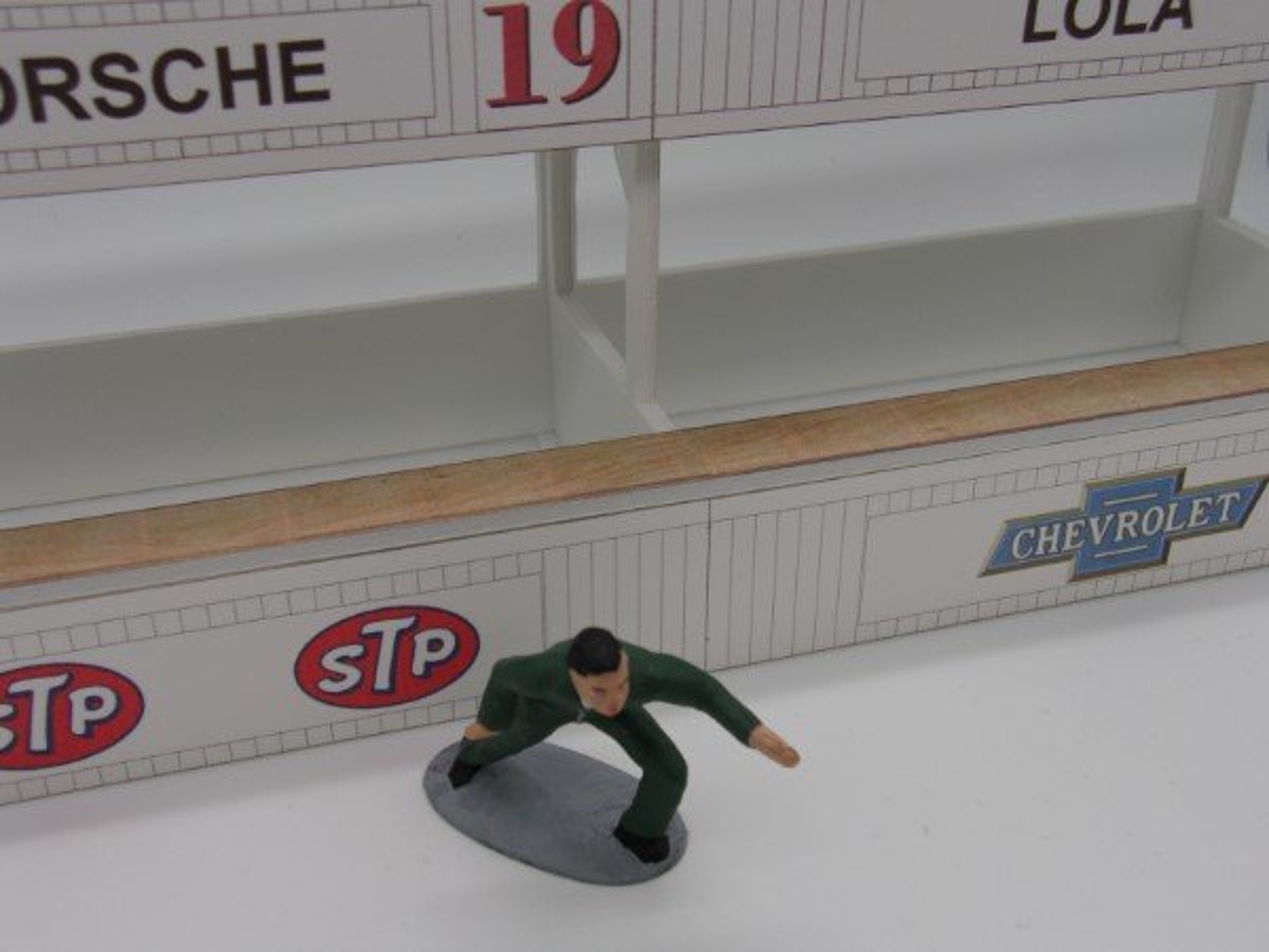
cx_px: 634
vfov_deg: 34.3
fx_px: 1540
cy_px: 476
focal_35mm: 42
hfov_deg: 44.8
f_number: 3.7
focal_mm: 7.6
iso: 80
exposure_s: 1/340
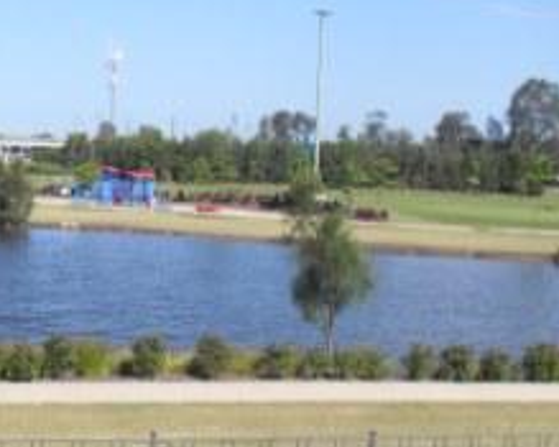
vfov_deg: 21.7
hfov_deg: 26.0
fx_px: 1158
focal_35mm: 70
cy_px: 324
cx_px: 31
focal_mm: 6.3
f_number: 7
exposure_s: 1/180
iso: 80
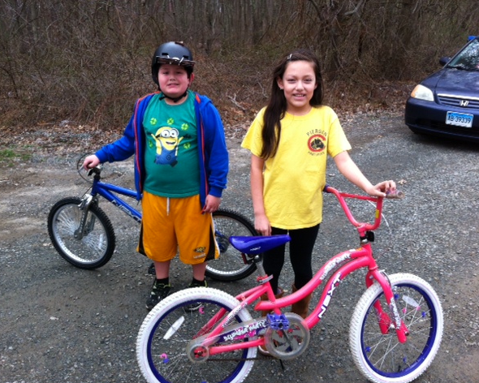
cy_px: 193
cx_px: 223
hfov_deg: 49.0
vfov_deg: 40.1
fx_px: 525
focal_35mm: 37
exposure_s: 1/60
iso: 80
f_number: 2.8
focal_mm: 3.85
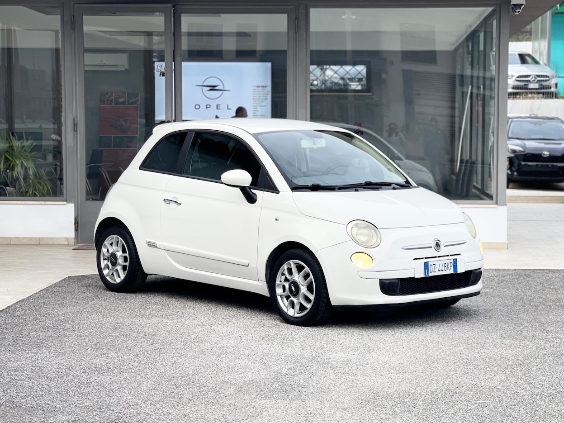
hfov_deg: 30.3
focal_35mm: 64
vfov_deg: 22.9
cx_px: 282
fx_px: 1043
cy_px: 212
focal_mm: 7.5
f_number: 2.2
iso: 32
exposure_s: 1/121
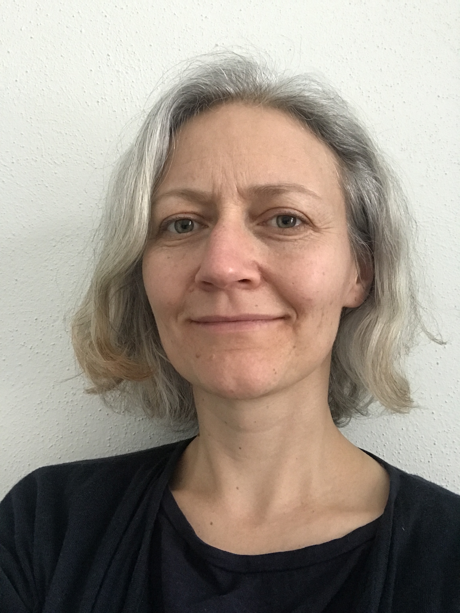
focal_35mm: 32
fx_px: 566
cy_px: 306
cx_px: 230
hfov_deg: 44.2
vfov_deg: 56.8
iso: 200
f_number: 2.2
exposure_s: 1/30
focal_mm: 2.87
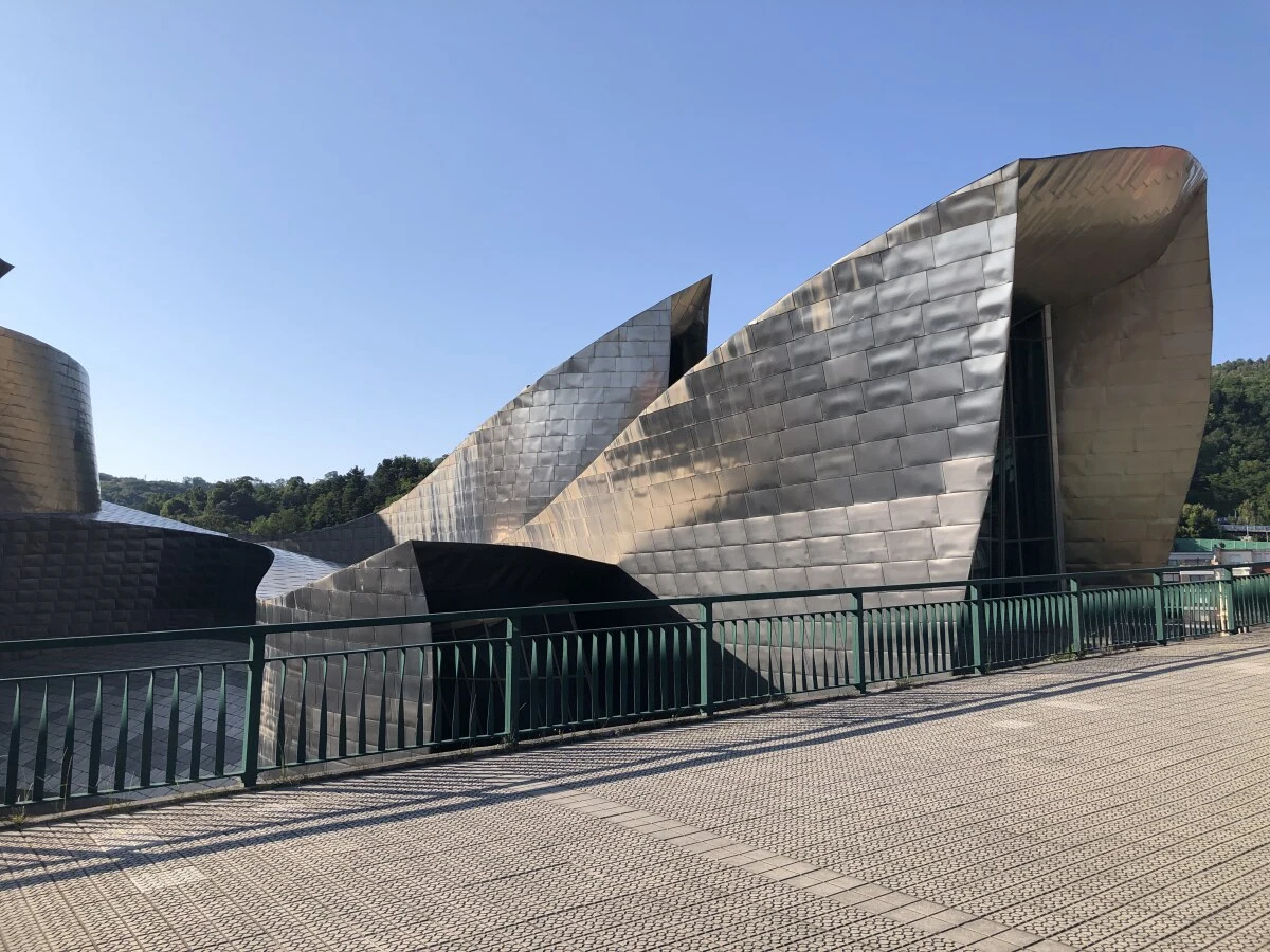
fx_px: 1027
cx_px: 635
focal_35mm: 28
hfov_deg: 63.4
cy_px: 476
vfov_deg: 49.7
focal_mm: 4
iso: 20
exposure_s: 1/1845
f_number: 1.8
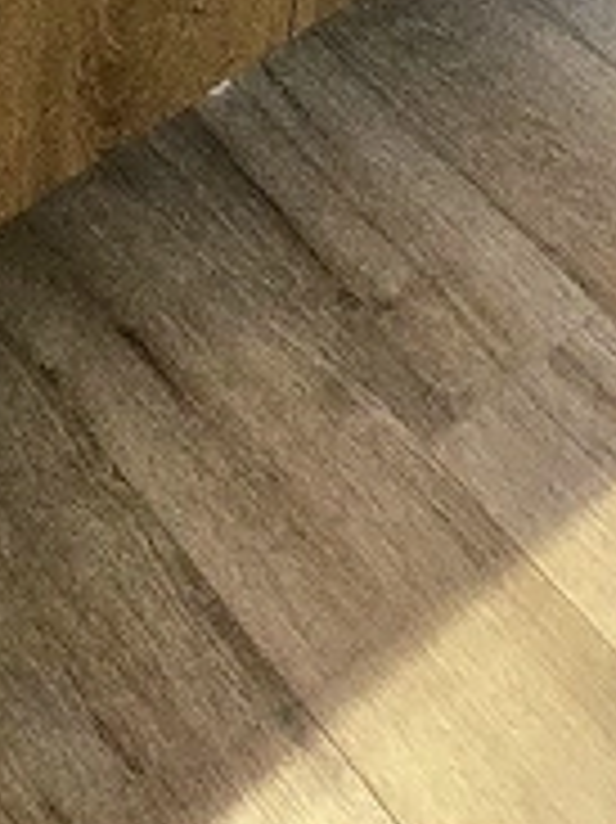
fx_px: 2257
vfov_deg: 11.8
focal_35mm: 95
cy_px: -1580
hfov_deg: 15.2
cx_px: -18
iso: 500
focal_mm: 2.2
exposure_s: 1/50.3
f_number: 2.2
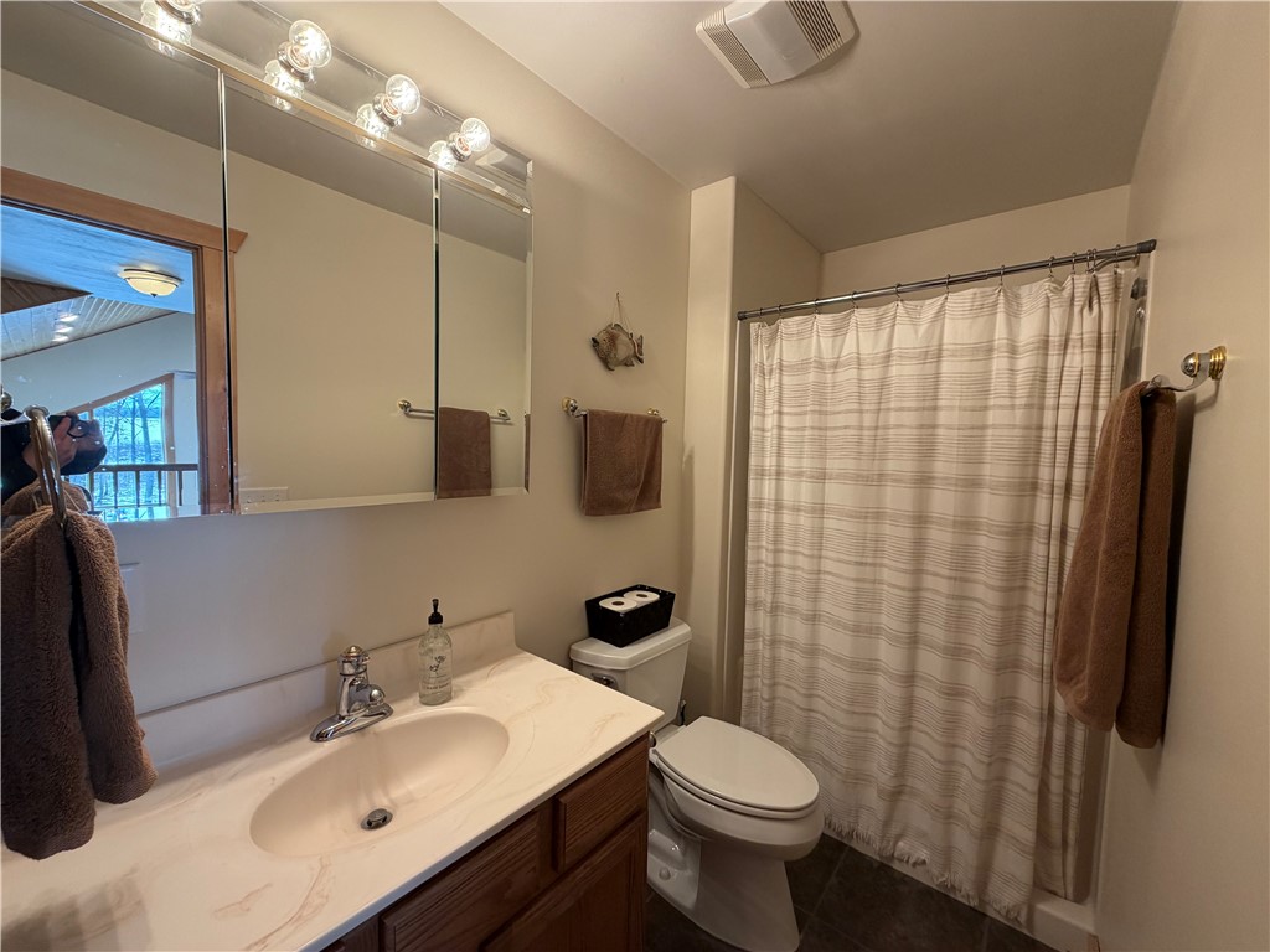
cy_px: 476
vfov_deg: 85.7
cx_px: 635
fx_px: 514
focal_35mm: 14
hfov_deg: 102.1
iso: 125
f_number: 2.2
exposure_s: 1/120
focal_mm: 2.22
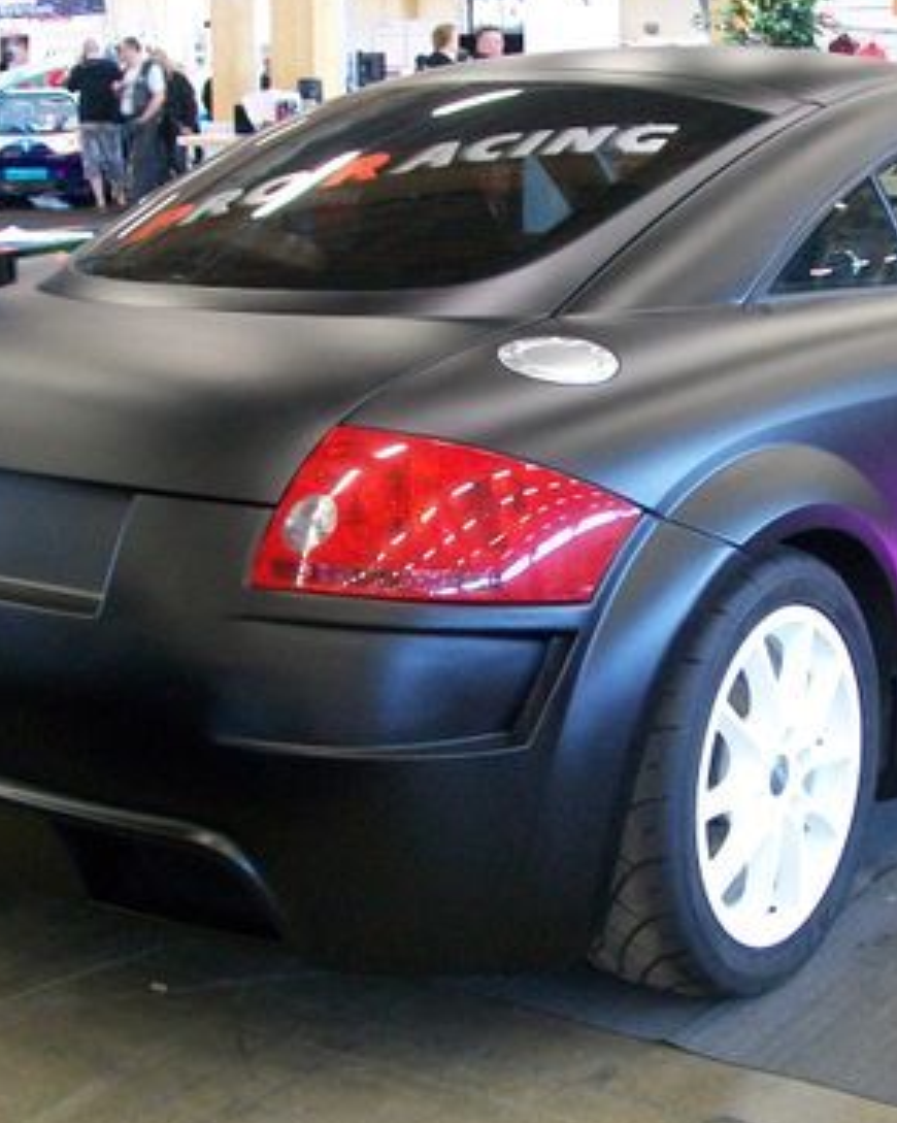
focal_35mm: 62
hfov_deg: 24.4
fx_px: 2059
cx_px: 612
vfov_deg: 30.5
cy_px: 551
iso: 160
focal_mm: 6
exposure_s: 1/13
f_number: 2.7
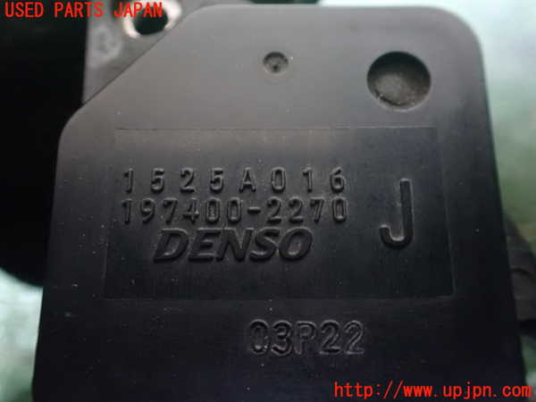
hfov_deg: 60.0
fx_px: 465
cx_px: 268
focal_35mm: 30
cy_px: 201
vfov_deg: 46.8
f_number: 2.3
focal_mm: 5.4
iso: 1600
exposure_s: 1/15
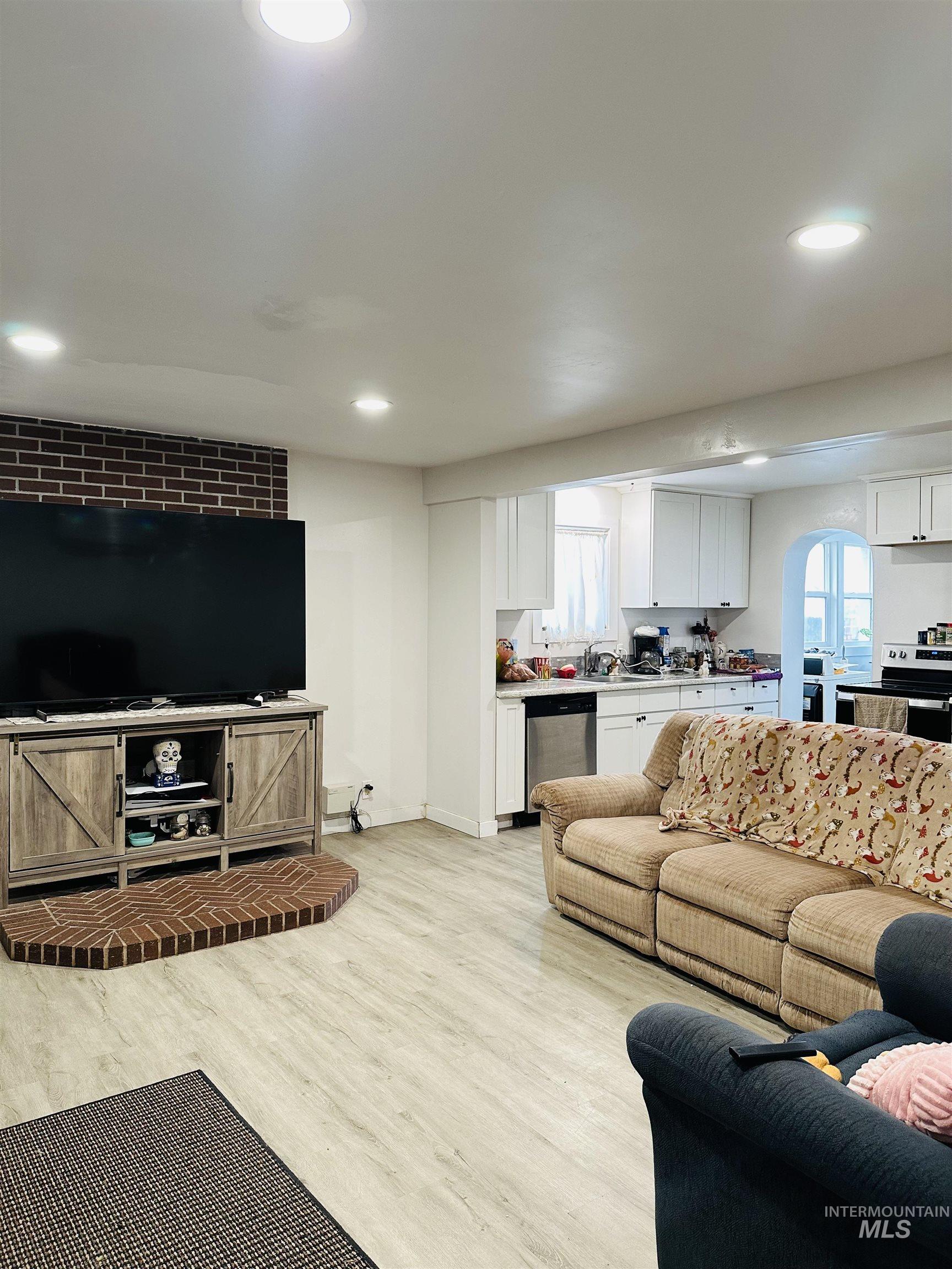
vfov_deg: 71.6
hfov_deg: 56.8
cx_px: 476
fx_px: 880
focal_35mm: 24
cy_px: 634
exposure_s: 1/60
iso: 200
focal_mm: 6.86
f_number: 1.78
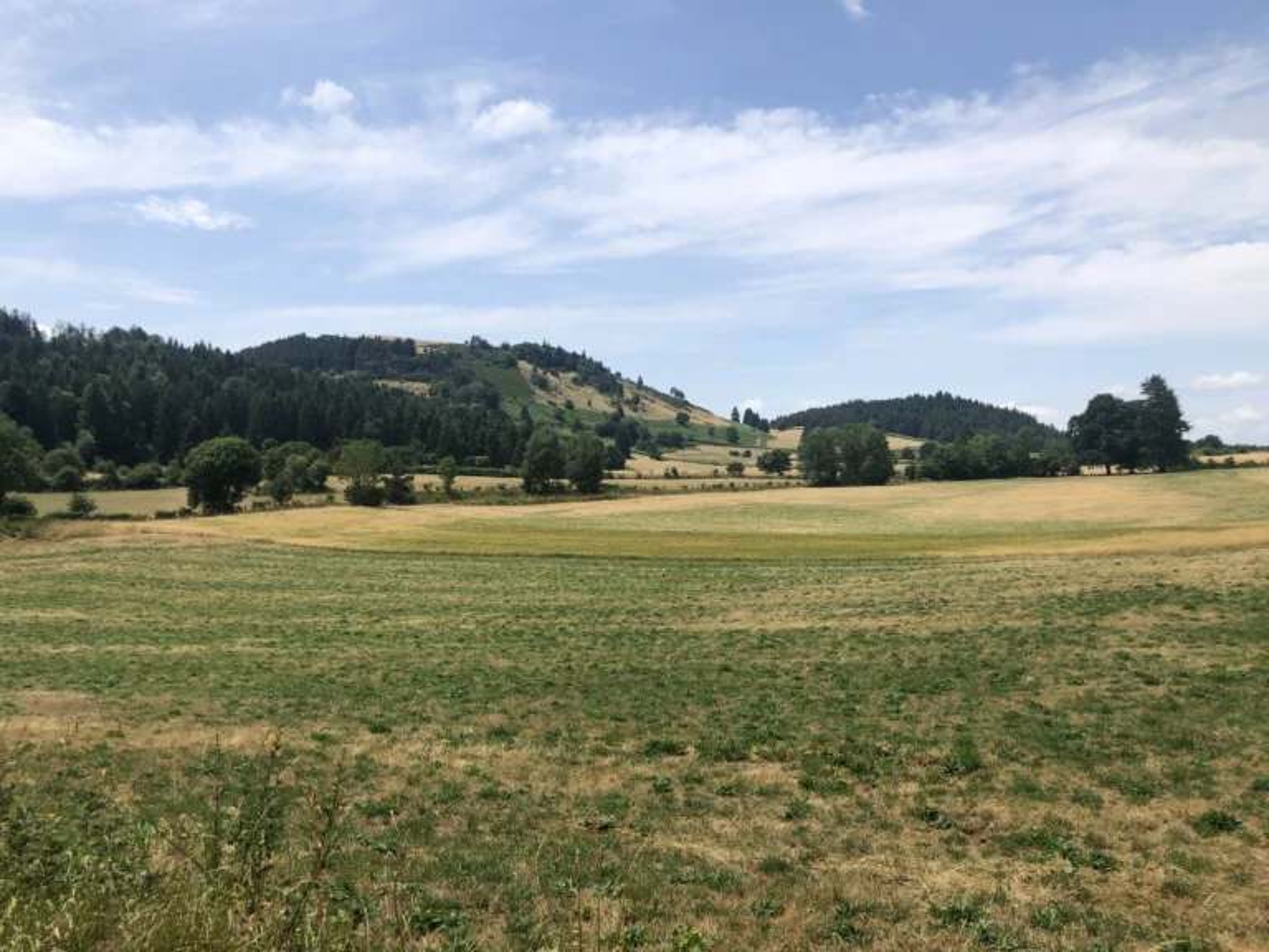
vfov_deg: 49.7
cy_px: 476
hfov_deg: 63.4
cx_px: 634
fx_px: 1026
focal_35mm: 28
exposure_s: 1/2825
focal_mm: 3.99
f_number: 1.8
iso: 20
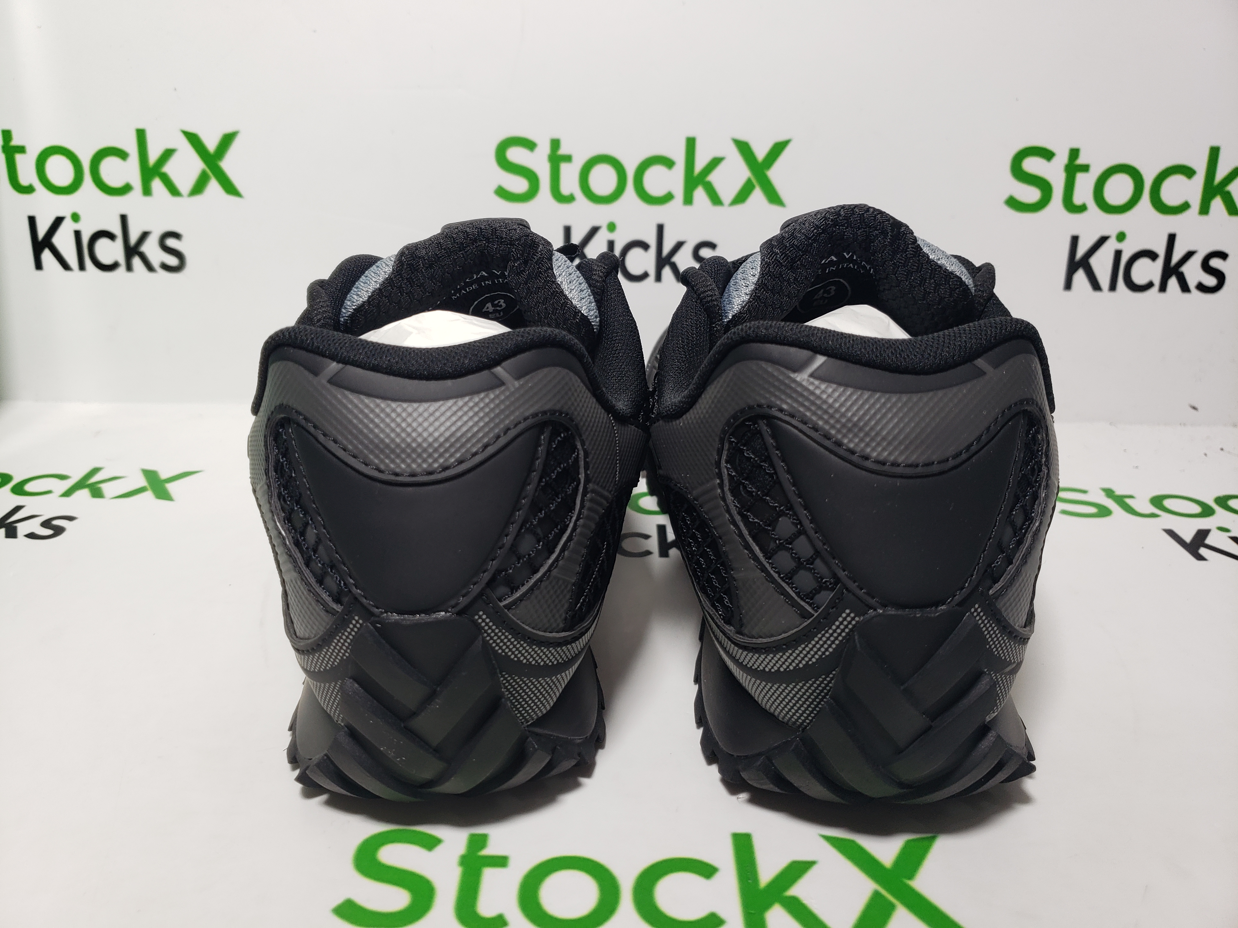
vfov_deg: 53.1
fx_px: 930
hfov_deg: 67.3
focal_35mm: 26
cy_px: 464
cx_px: 619
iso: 50
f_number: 1.5
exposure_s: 1/320
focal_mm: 4.3
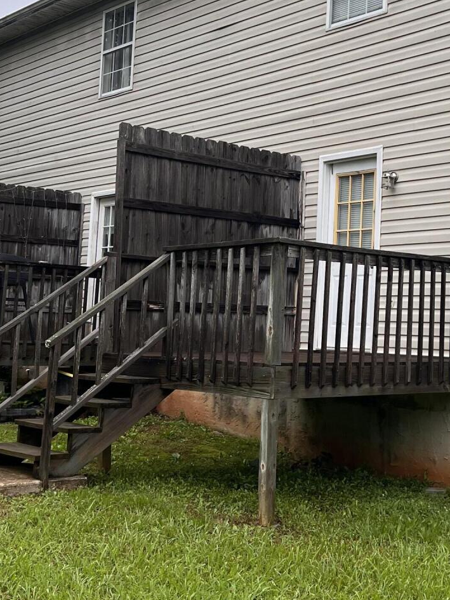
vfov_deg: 34.7
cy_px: 224
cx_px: 310
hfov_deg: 26.4
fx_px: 953
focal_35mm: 55
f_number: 1.5
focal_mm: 5.7
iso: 50
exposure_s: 1/1209
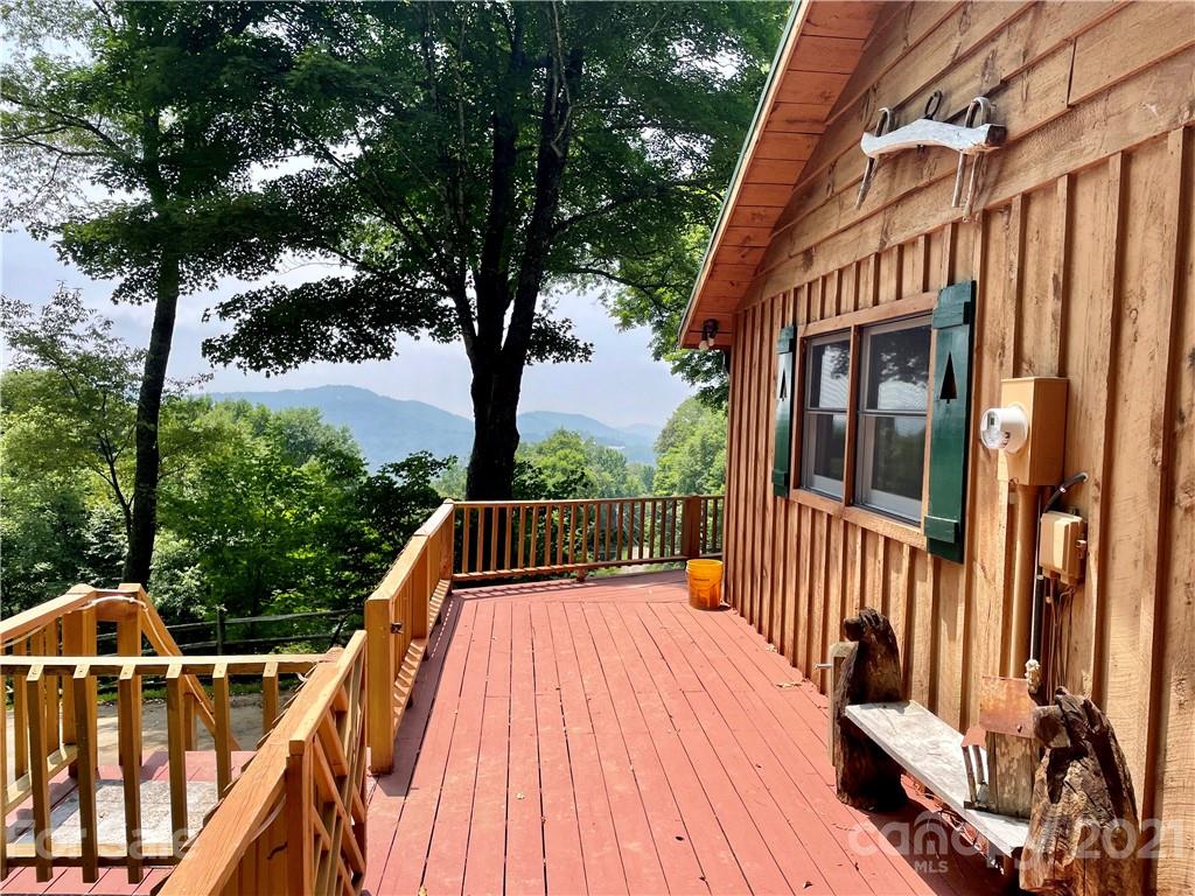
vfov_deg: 53.1
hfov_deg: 67.3
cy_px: 448
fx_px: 898
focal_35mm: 26
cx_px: 598
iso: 32
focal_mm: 4.2
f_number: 1.6
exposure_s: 1/1667
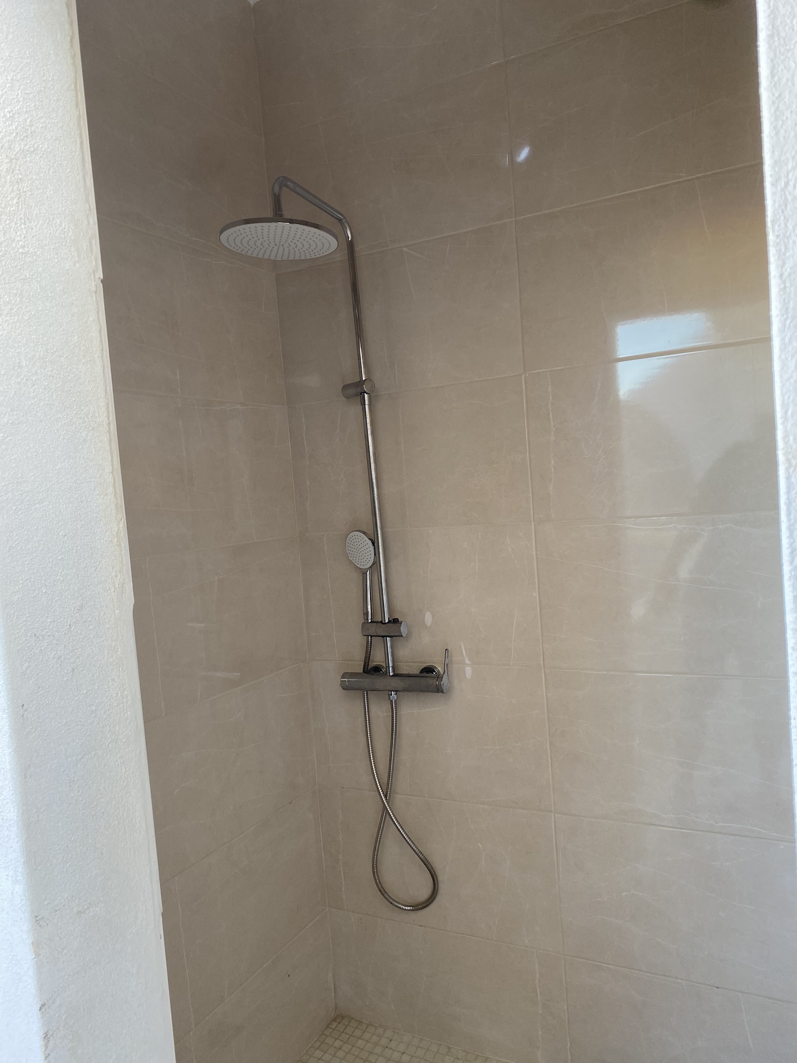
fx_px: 798
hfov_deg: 53.1
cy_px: 532
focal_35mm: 26
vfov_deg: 67.3
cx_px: 398
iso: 64
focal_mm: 4.25
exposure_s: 1/121
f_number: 1.8
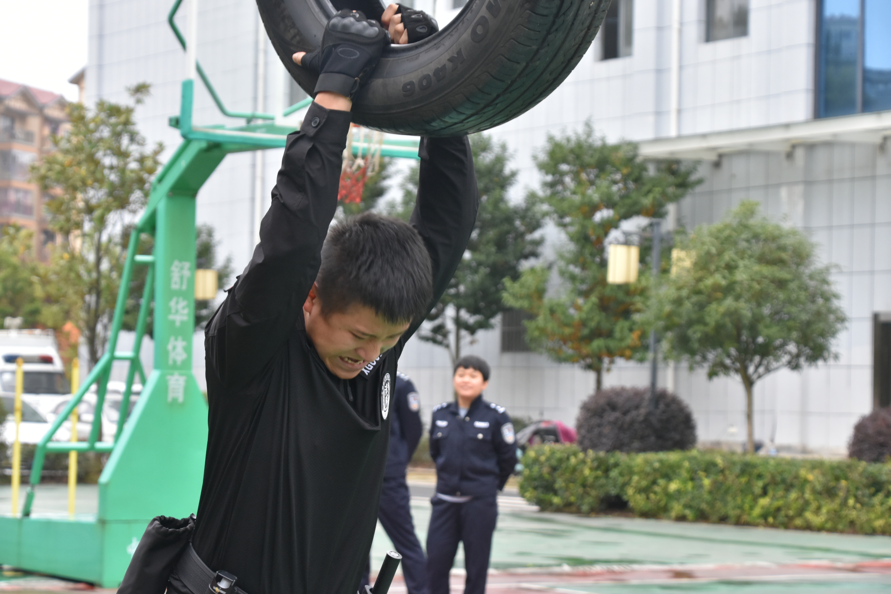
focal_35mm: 98
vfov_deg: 14.0
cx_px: 446
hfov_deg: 20.9
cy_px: 297
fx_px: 2413
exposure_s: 1/160
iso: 1000
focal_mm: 65
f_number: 6.3
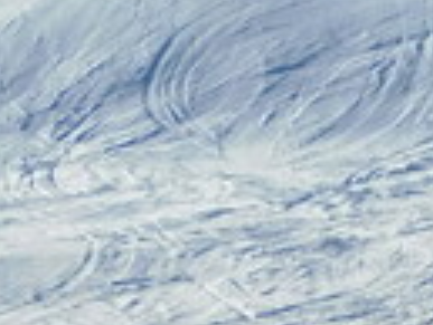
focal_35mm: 1685
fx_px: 21097
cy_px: 139
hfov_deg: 1.2
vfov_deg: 0.9
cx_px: 702
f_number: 5.9
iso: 125
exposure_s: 1/640
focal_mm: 70
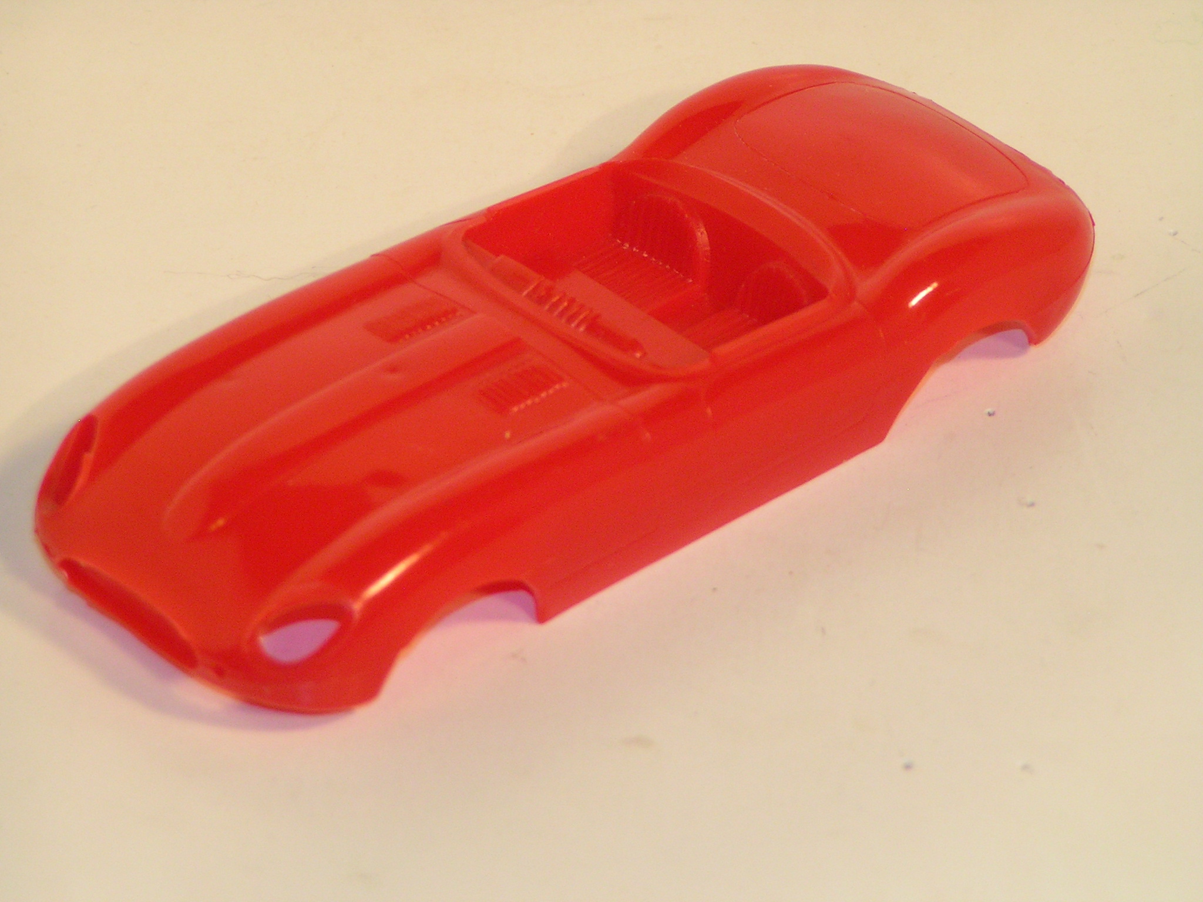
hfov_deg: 9.2
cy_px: 451
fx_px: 7507
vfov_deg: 6.9
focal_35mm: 216
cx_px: 602
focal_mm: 33
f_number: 3.5
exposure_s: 1/250
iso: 125
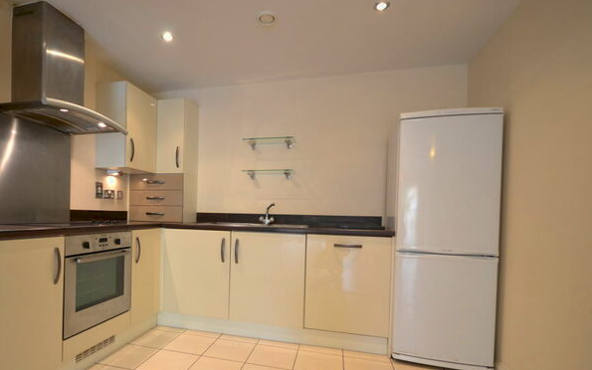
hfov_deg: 90.4
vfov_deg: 64.5
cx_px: 252
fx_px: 290
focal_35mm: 18
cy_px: 219
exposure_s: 1/30
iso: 800
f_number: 4
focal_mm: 10
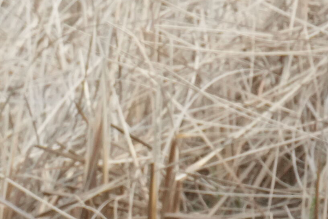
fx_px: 14522
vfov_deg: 0.9
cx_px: -33
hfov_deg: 1.3
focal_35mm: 1594
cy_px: -316
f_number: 7.1
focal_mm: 300
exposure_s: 1/2000
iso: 2500
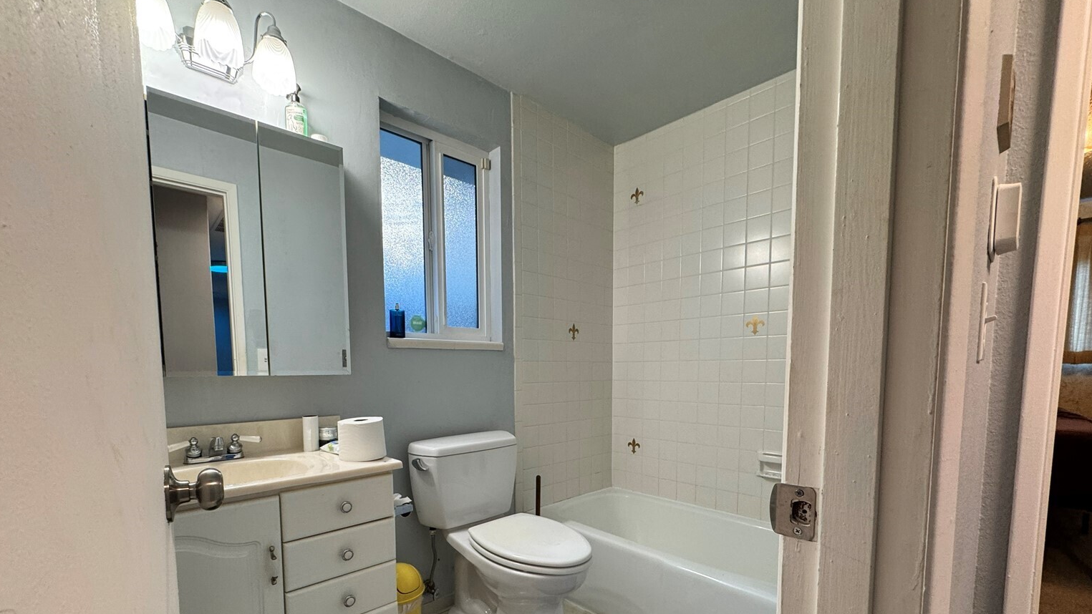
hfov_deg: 99.3
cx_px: 520
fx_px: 463
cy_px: 409
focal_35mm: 16
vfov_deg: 65.3
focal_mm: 2.22
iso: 160
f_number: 2.2
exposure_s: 1/60
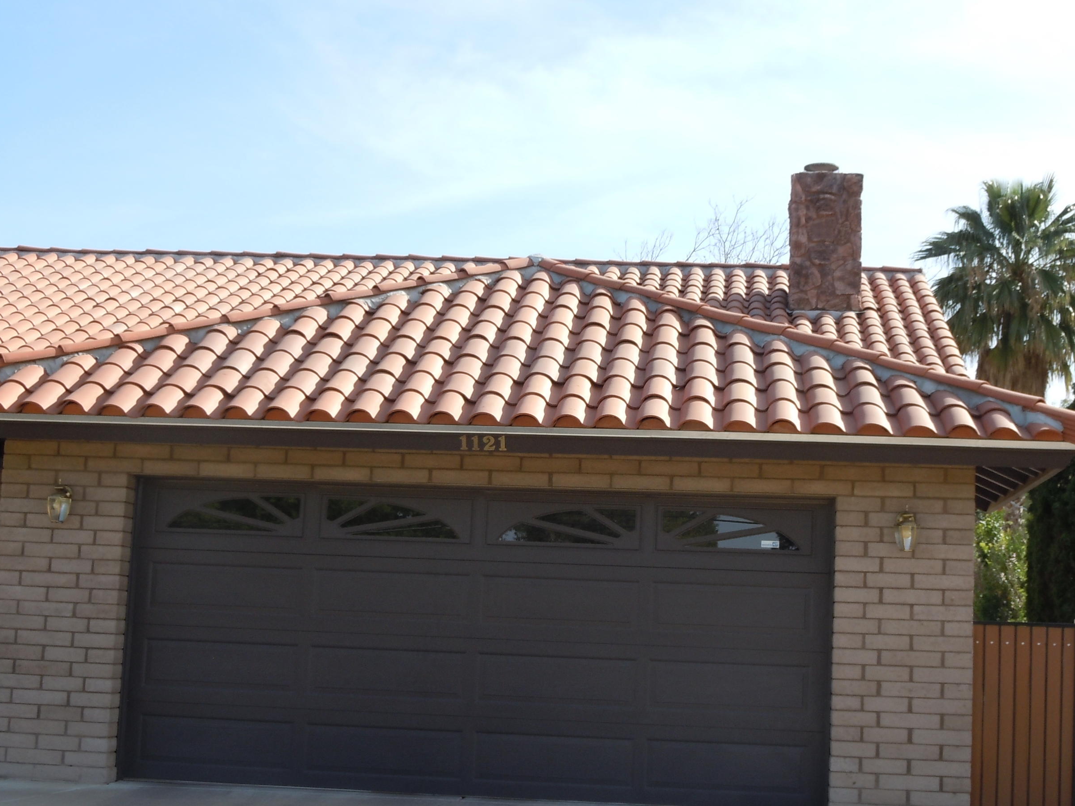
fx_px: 1739
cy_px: 433
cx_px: 609
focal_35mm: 56
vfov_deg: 26.1
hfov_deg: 34.3
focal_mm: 8.1
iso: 100
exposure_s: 1/320
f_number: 4.6
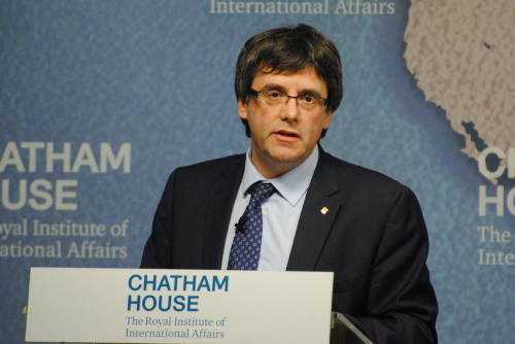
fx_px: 6441
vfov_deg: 3.1
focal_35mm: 450
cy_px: 172
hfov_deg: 4.6
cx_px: 258
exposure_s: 1/100
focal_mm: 300
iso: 1600
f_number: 5.6
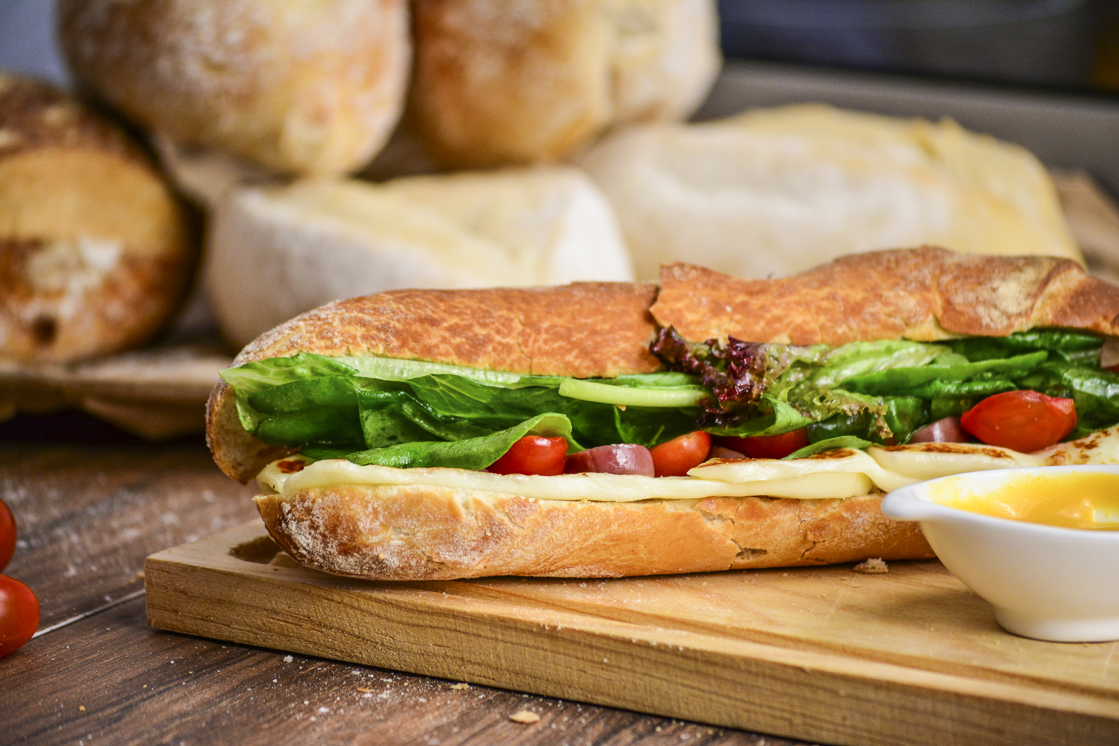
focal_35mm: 165
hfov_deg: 12.5
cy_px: 373
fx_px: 5128
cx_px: 560
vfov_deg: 8.3
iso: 800
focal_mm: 110
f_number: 4.5
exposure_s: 1/250
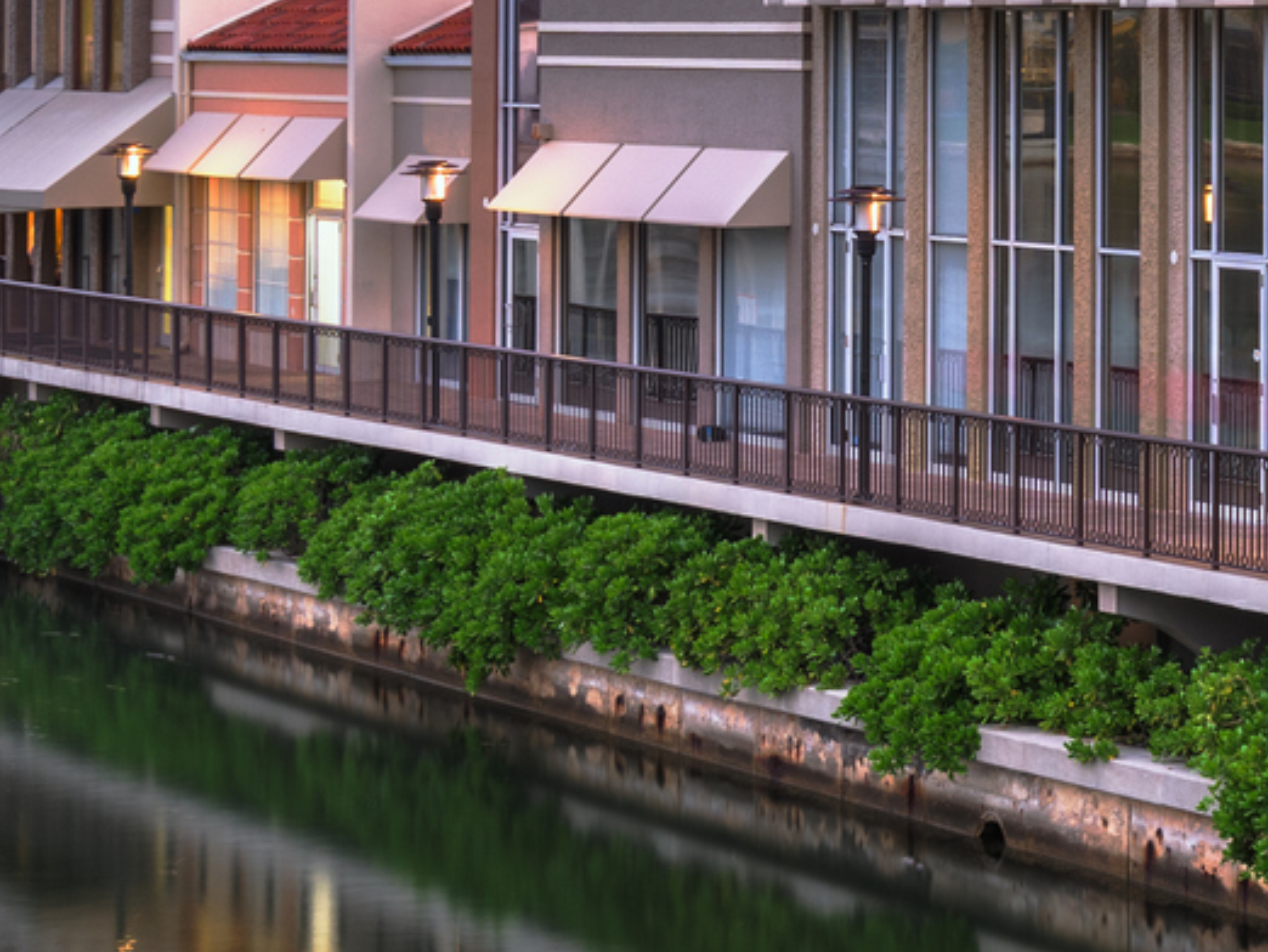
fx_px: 4581
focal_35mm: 125
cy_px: -112
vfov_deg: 11.7
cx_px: 1672
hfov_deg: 15.0
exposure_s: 25
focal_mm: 32
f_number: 8
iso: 64
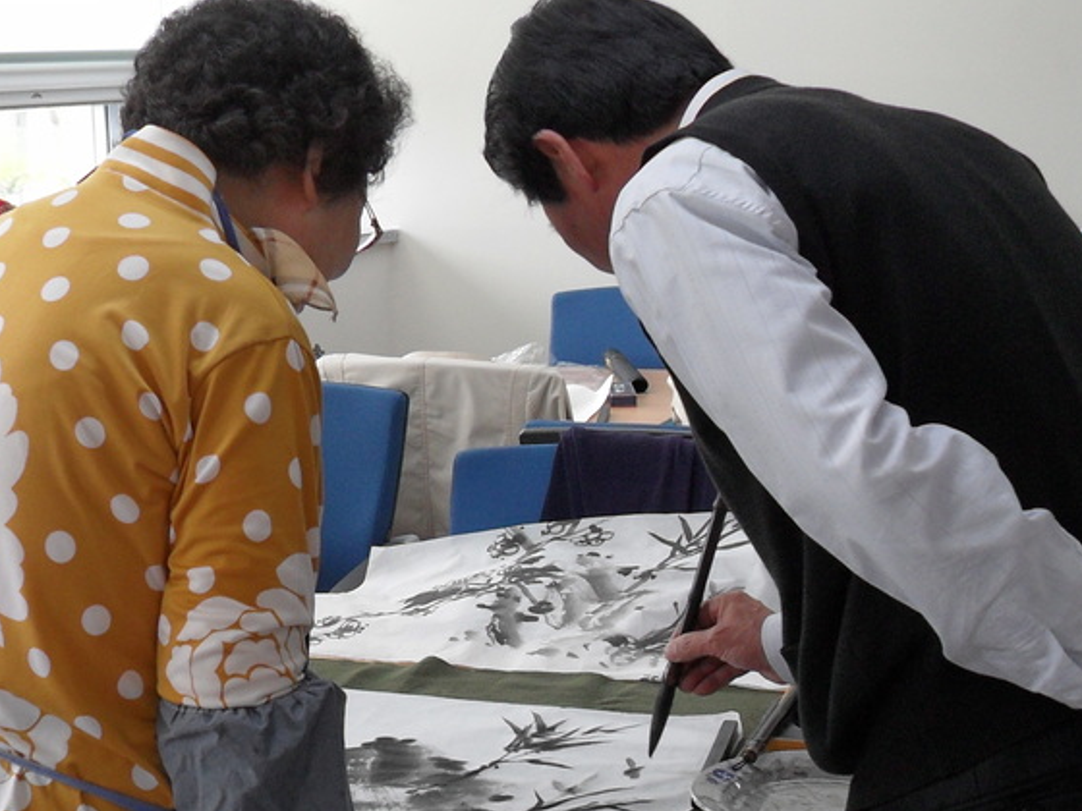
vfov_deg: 22.9
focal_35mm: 64
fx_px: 2000
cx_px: 334
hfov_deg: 30.0
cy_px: 477
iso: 100
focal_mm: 6.2
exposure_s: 1/60
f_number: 2.8
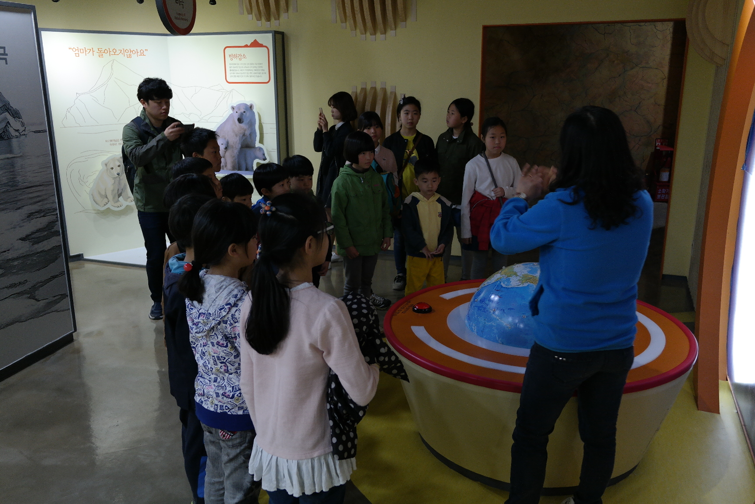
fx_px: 629
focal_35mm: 30
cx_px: 378
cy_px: 252
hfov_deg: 61.9
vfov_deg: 43.6
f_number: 3.5
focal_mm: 20
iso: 400
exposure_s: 1/40
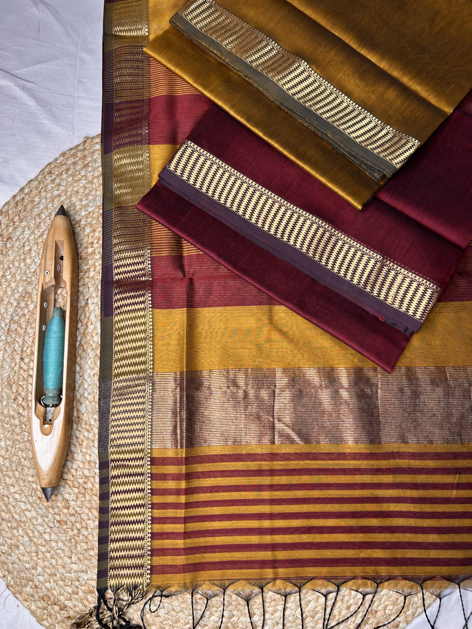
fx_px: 473
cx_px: 236
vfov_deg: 67.3
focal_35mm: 26
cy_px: 314
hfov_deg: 53.1
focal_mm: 5.7
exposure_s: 1/100
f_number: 1.5
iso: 50
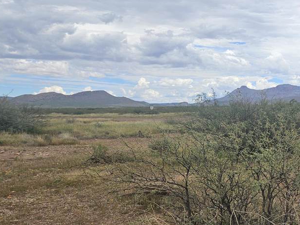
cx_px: 308
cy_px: 112
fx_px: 416
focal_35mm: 48
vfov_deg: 30.3
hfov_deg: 35.4
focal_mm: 5.4
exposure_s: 1/2544
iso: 25
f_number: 1.8
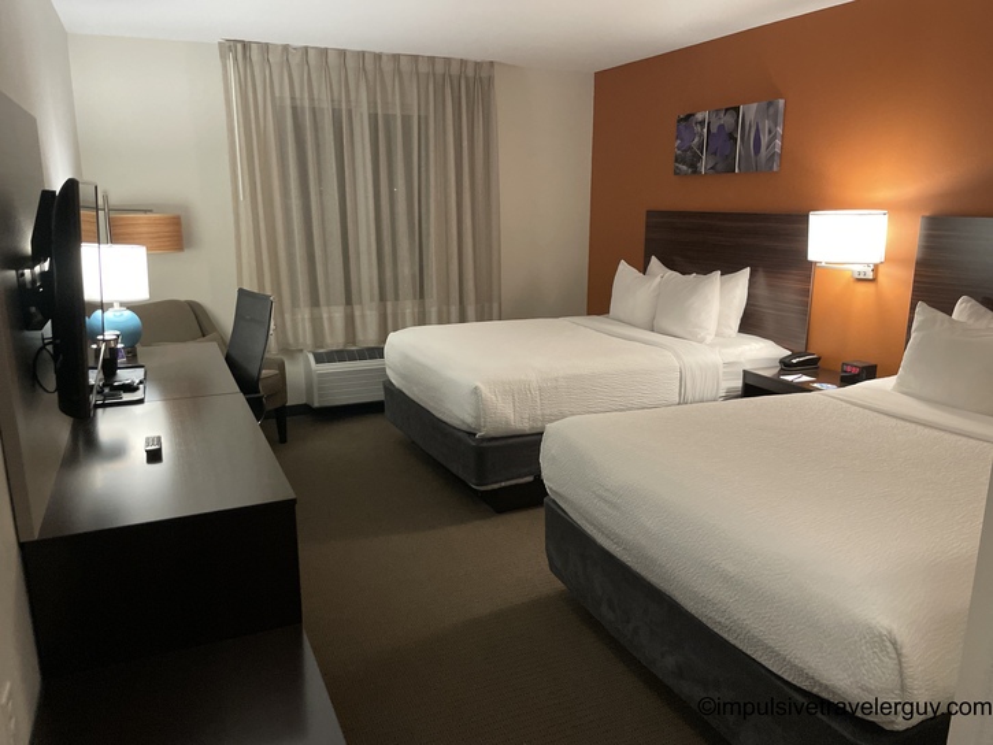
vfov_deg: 53.1
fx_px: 746
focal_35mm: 26
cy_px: 372
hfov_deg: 67.3
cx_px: 496
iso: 320
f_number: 1.6
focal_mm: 4.2
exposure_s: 1/60
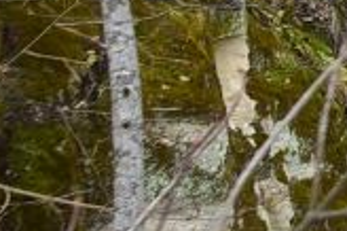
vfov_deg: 3.5
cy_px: -130
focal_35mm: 396
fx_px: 3813
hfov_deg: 4.8
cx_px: 1263
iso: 160
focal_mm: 50
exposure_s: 1/125
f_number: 6.3
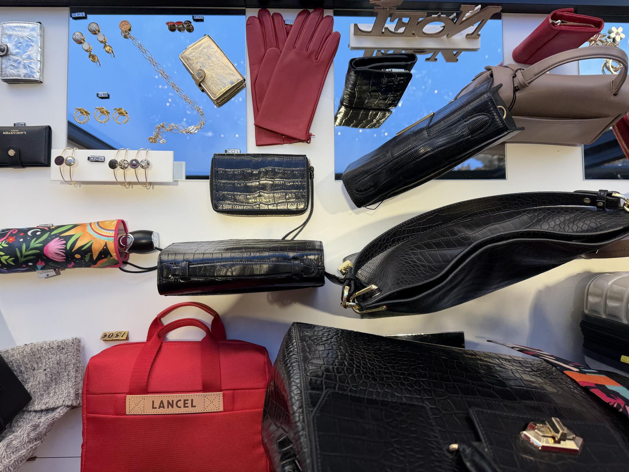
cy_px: 236
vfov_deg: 56.8
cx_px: 314
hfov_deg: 71.6
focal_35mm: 24
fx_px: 436
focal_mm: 6.76
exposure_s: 1/453
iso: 80
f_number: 1.78
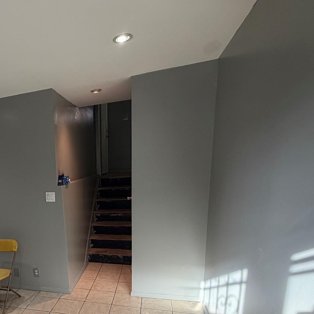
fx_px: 267
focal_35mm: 26
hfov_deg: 55.3
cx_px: 50
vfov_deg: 58.2
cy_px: 231
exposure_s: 1/120
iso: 160
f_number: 2.2
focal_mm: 2.22
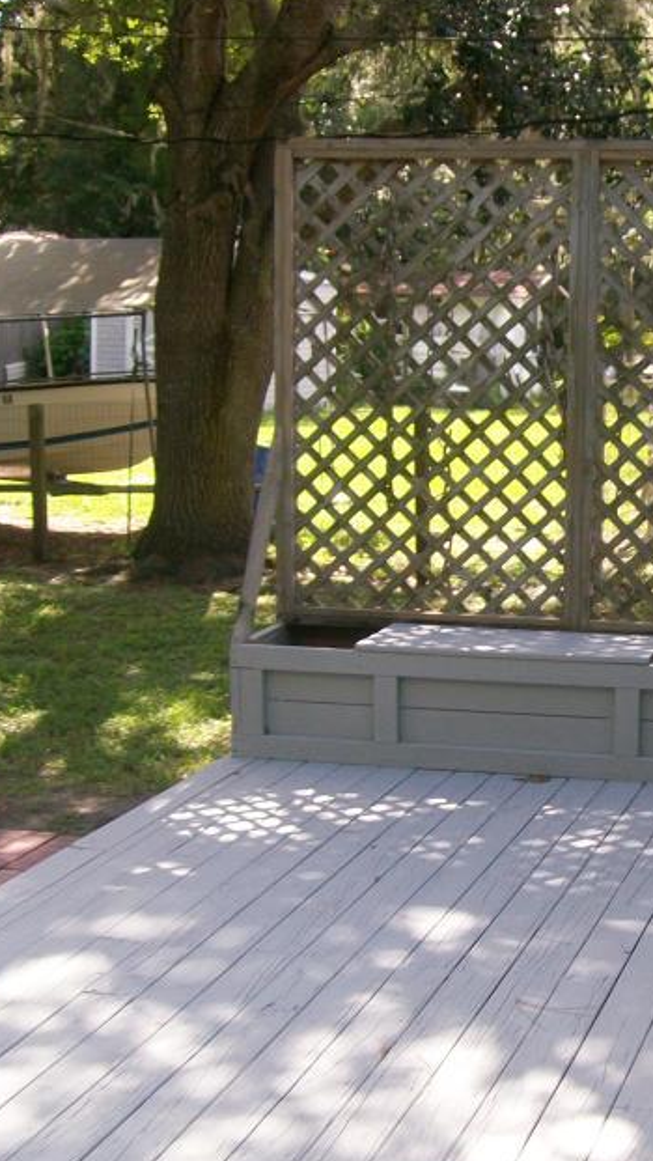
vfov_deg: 34.3
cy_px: 644
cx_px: 604
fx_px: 1877
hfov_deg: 19.3
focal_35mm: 61
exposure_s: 1/160
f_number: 2.7
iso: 64
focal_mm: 6.1
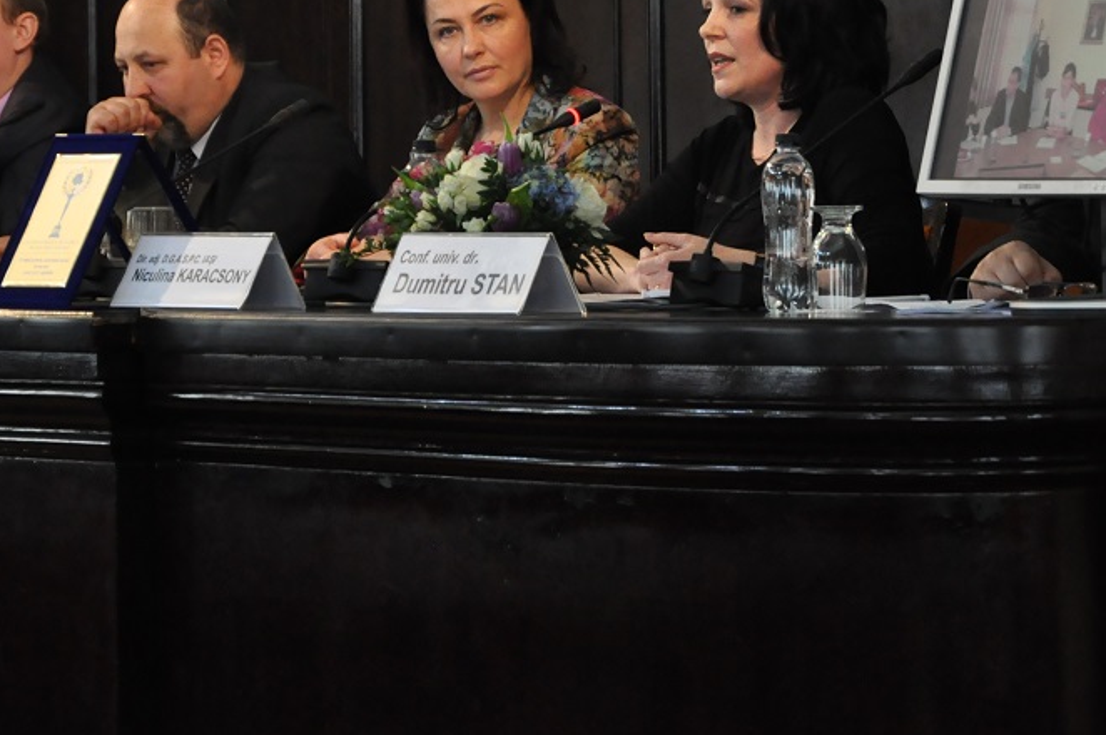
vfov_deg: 6.7
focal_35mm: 204
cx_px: 429
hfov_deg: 10.1
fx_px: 6258
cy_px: 123
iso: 1600
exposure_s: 1/40
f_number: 5.3
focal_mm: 75
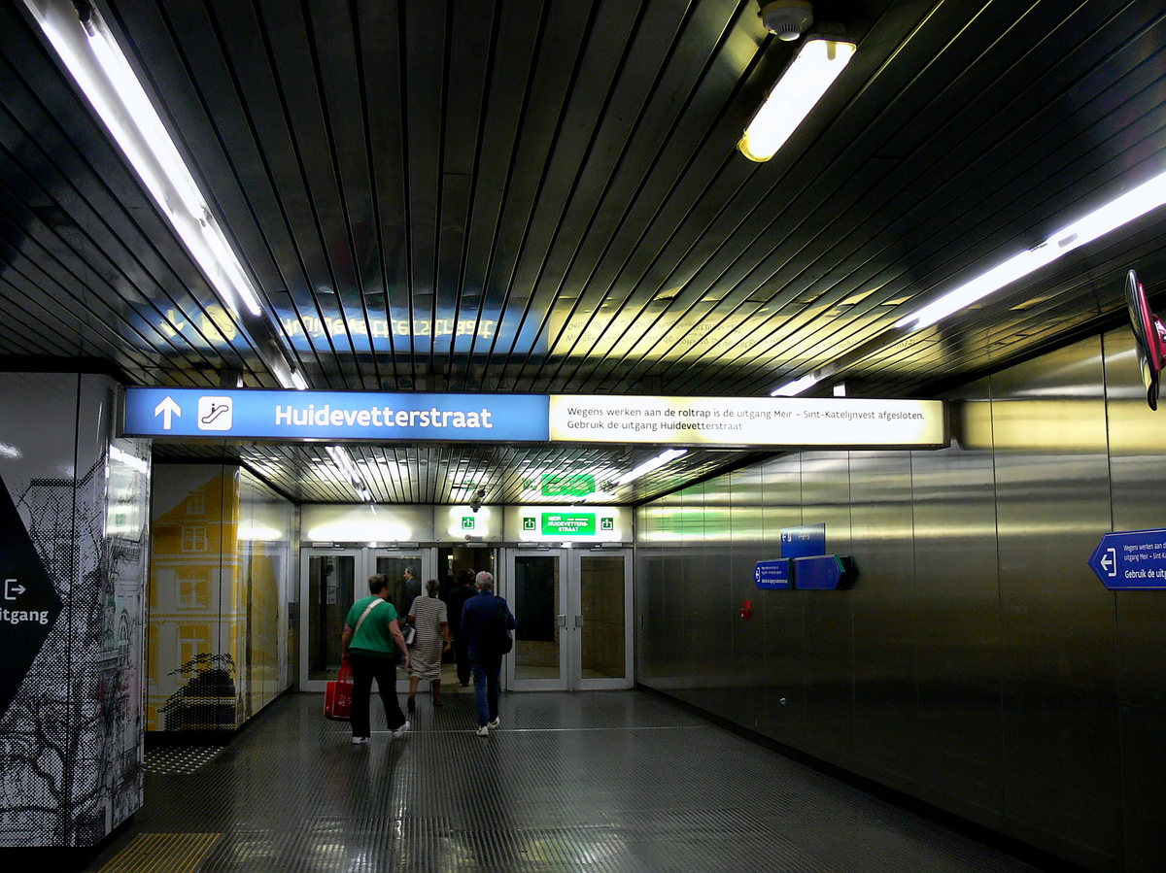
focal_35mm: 35
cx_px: 583
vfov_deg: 40.7
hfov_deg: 52.6
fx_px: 1178
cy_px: 436
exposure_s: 1/30
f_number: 2.8
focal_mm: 7.4
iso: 200
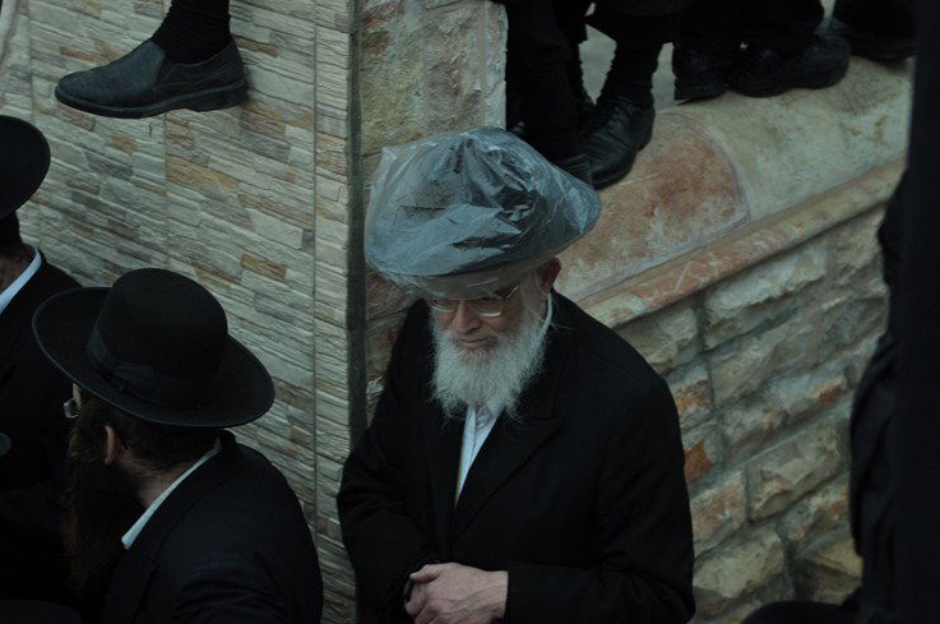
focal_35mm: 90
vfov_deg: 15.2
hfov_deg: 22.8
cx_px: 448
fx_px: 2334
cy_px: 327
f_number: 2.8
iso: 500
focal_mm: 55
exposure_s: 1/60
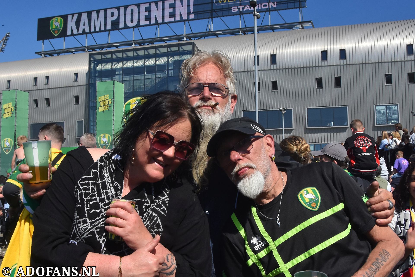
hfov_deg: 61.9
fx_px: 346
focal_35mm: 30
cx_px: 208
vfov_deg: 43.6
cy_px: 138
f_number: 9
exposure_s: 1/1600
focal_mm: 20
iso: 500
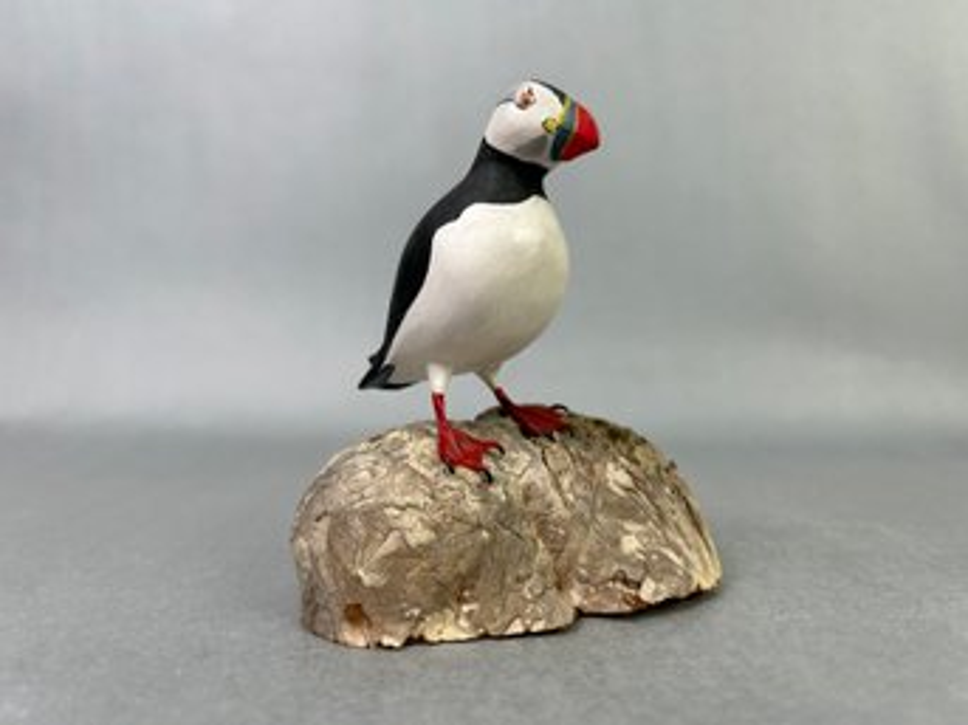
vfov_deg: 53.0
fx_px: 727
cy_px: 362
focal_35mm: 26
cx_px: 484
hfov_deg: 67.3
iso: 32
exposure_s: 1/138
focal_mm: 5.7
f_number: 1.5
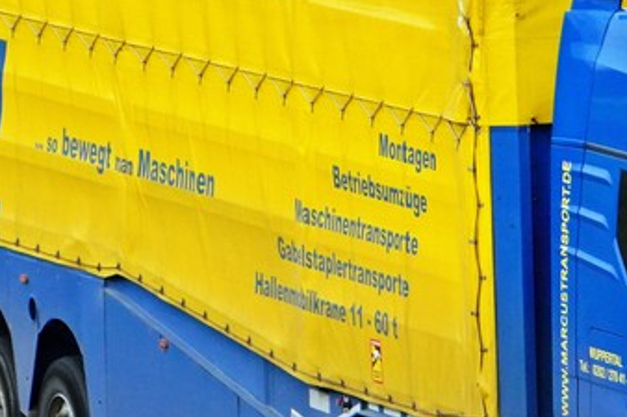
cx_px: 492
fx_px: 8073
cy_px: 263
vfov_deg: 3.0
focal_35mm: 464
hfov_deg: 4.4
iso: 2000
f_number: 6.3
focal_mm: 130.5
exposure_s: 1/2500
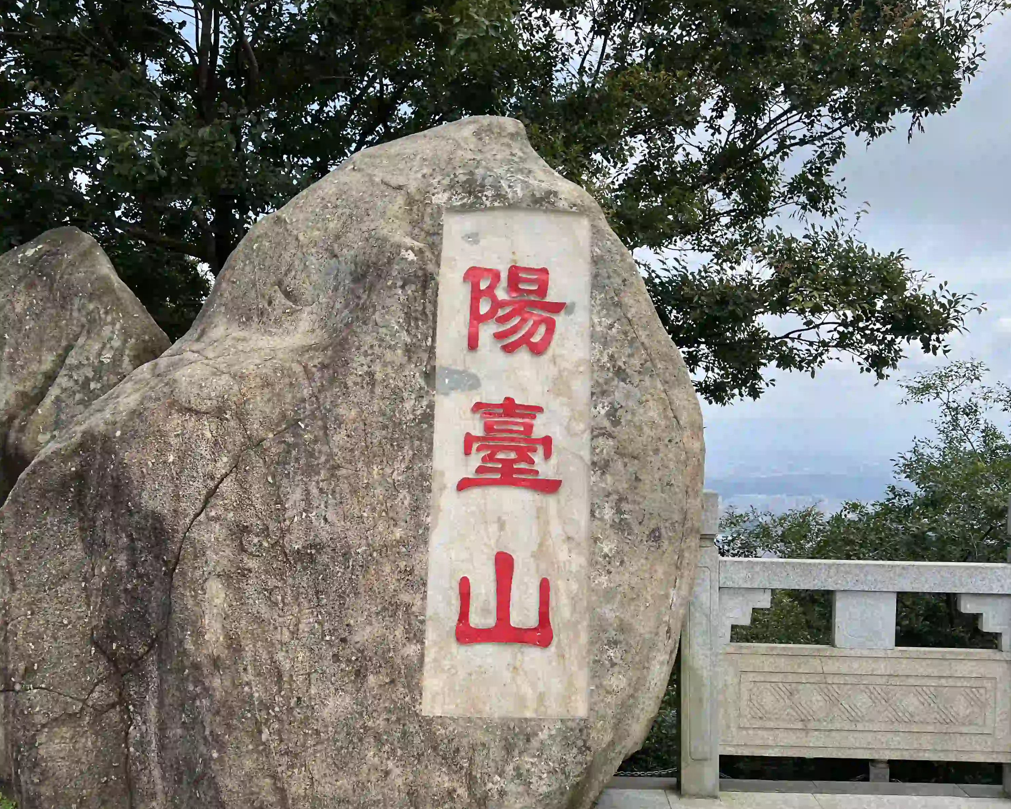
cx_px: 506
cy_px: 456
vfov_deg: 43.3
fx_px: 1017
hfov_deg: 52.8
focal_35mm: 34
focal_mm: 5.7
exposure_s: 1/2841
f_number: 1.5
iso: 50
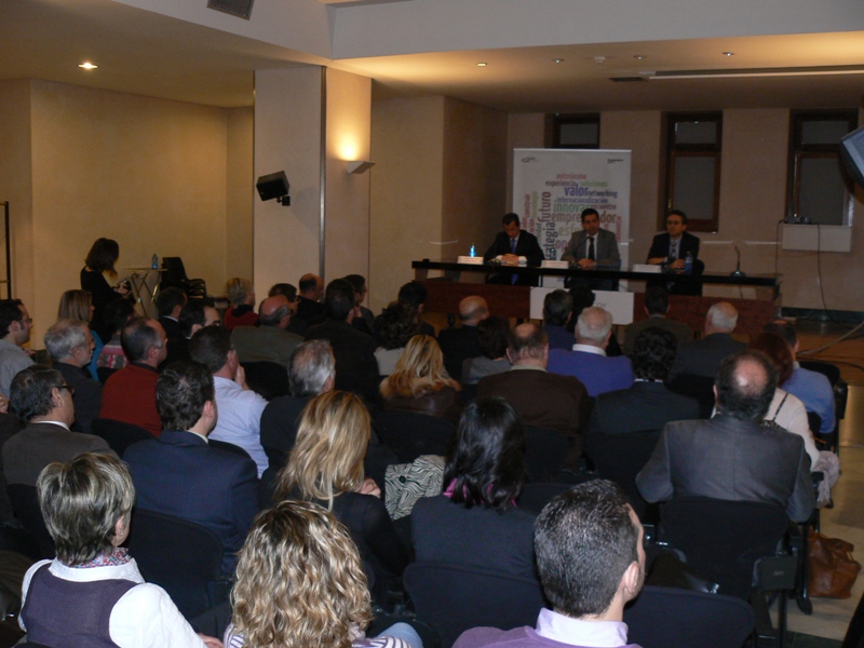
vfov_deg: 39.7
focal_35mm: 36
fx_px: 899
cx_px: 432
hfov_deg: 51.4
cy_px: 324
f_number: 2.8
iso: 125
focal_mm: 6
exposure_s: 1/30
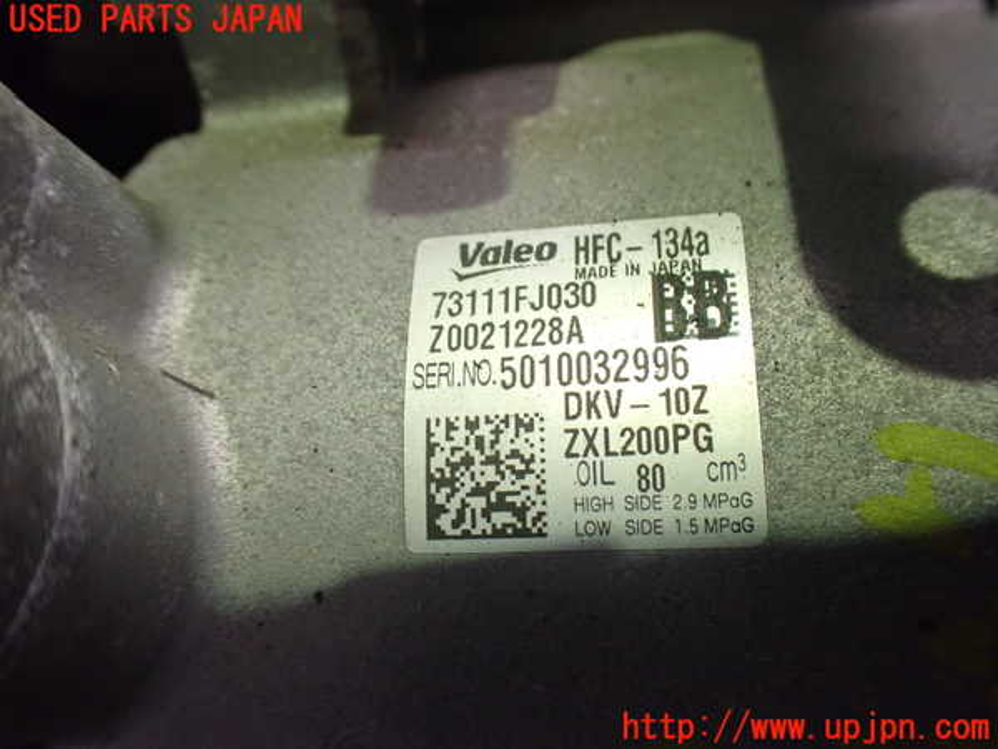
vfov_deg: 46.8
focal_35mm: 30
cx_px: 499
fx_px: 865
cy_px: 374
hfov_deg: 60.0
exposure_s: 1/60
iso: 800
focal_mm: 5.4
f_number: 2.3
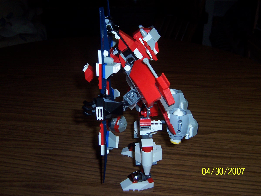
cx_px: 130
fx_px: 271
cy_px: 98
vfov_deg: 39.7
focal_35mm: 36
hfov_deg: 51.4
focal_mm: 5.6
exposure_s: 1/60
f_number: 2.8
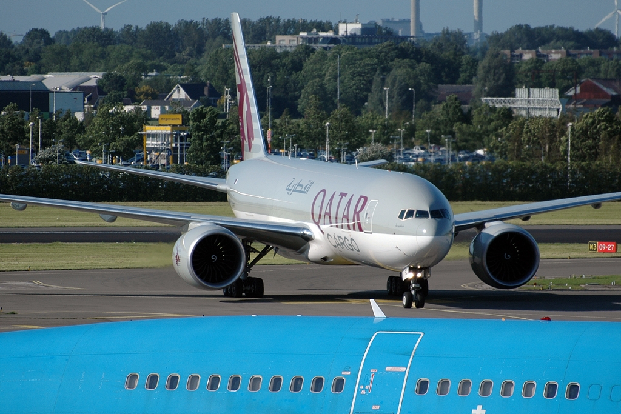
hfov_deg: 4.6
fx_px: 7763
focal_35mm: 450
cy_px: 207
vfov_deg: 3.1
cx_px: 310
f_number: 5.6
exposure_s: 1/1250
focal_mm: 300
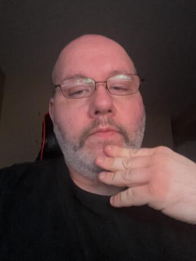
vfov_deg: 59.9
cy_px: 130
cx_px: 98
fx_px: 226
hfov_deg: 46.8
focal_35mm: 30
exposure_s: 1/15
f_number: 2.2
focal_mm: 2.71
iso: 800
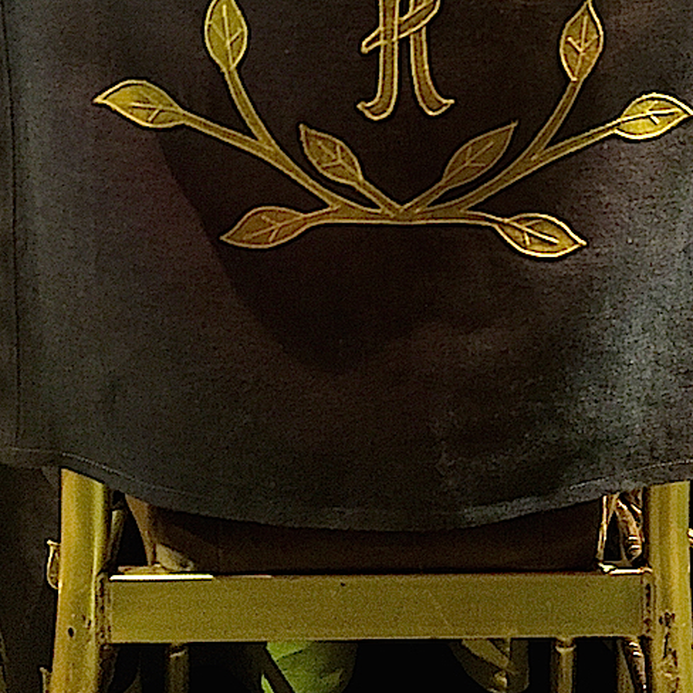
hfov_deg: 39.9
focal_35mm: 42
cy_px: 132
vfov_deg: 38.4
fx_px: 951
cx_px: 402
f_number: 2.2
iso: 500
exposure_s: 1/15
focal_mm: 4.15
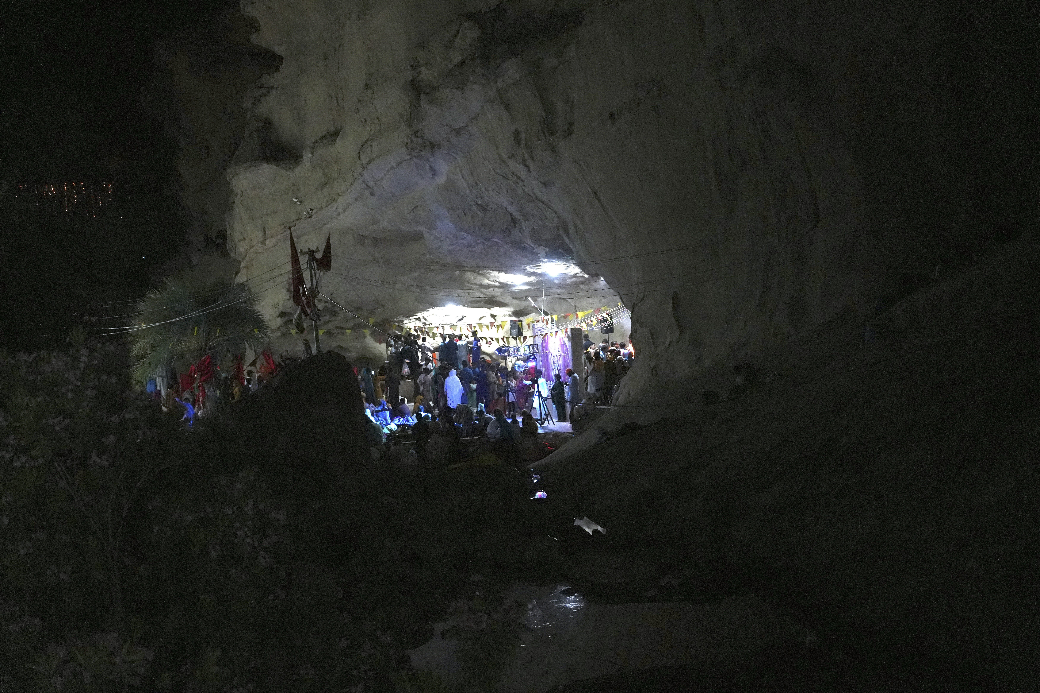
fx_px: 2571
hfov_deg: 22.9
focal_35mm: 89
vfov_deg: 15.4
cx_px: 520
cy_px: 346
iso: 6400
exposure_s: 1/100
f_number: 4
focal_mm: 89
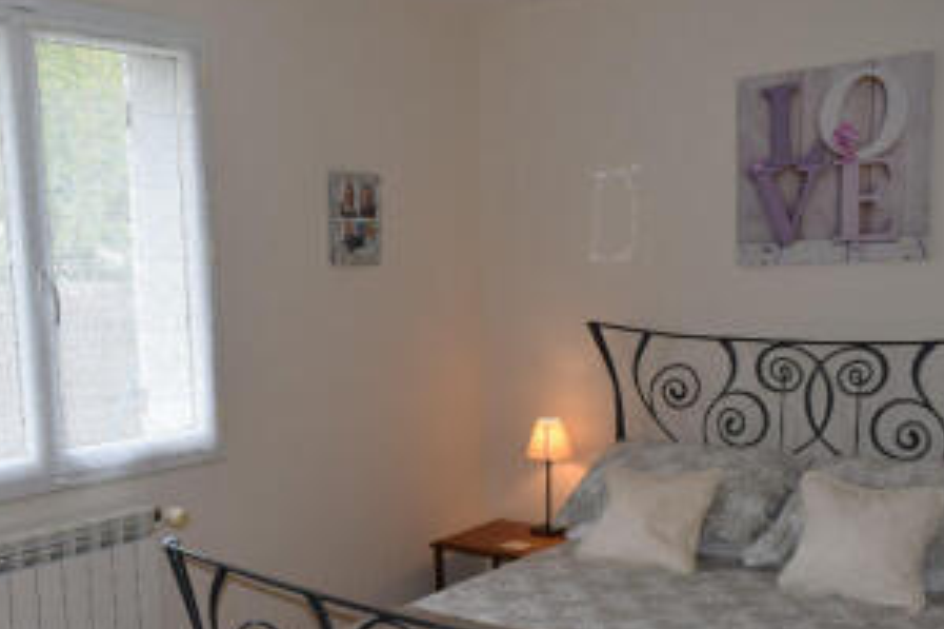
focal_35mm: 43
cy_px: 438
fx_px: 1127
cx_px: 373
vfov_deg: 30.8
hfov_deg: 45.2
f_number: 5.6
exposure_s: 1/125
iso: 400
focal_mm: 18
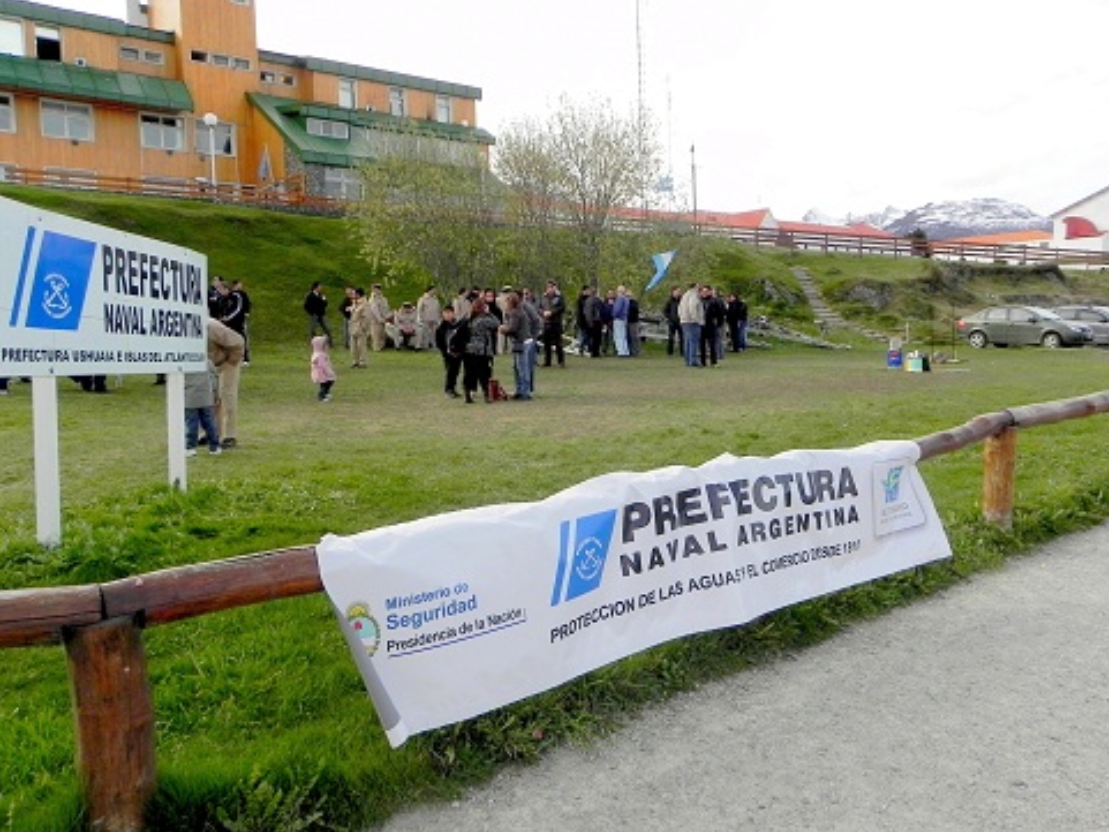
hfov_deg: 65.3
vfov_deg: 51.4
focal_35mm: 27
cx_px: 556
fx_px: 865
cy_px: 411
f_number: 6.3
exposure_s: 1/270
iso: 160
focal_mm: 4.6
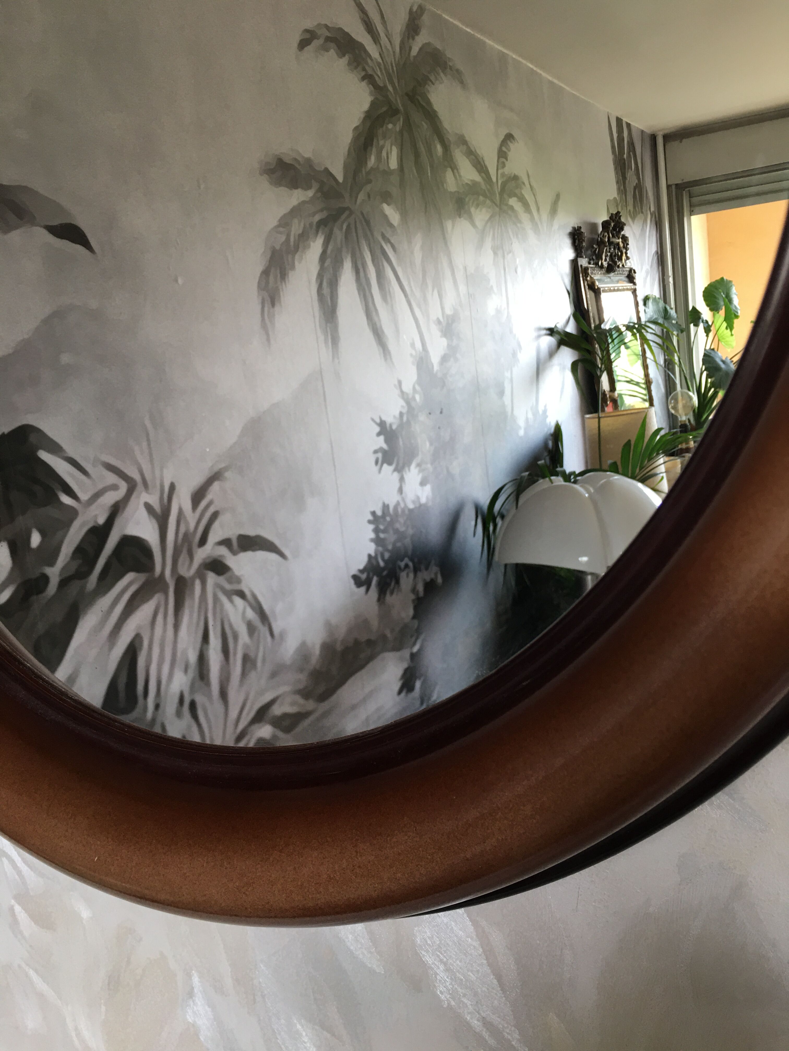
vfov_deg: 61.7
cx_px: 394
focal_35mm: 29
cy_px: 526
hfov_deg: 48.2
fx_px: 881
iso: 32
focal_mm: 4.15
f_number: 2.2
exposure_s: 1/33
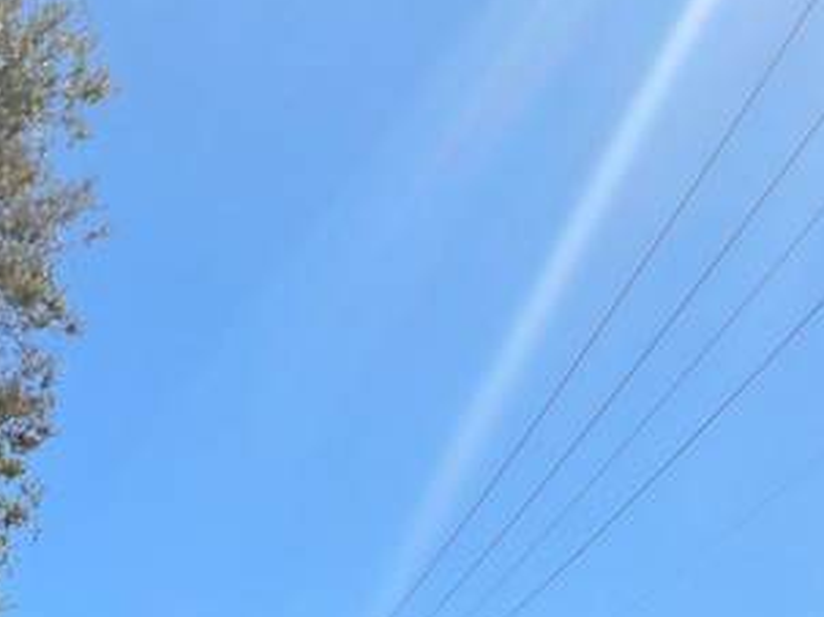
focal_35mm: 78
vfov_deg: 16.8
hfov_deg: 22.8
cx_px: -196
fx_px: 1855
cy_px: 983
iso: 25
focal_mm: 5.4
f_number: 1.8
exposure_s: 1/2105
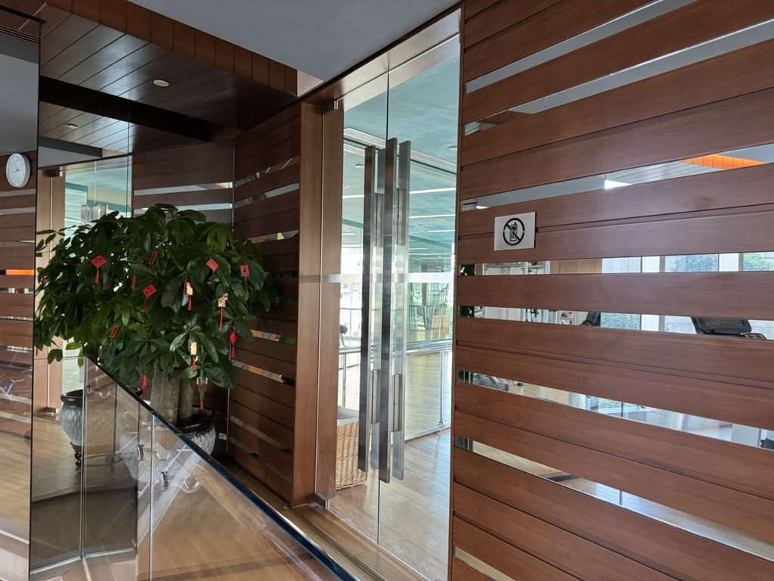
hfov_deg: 71.6
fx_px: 537
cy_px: 290
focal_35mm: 24
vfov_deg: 56.8
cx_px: 387
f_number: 1.78
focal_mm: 6.76
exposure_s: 1/58
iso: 400
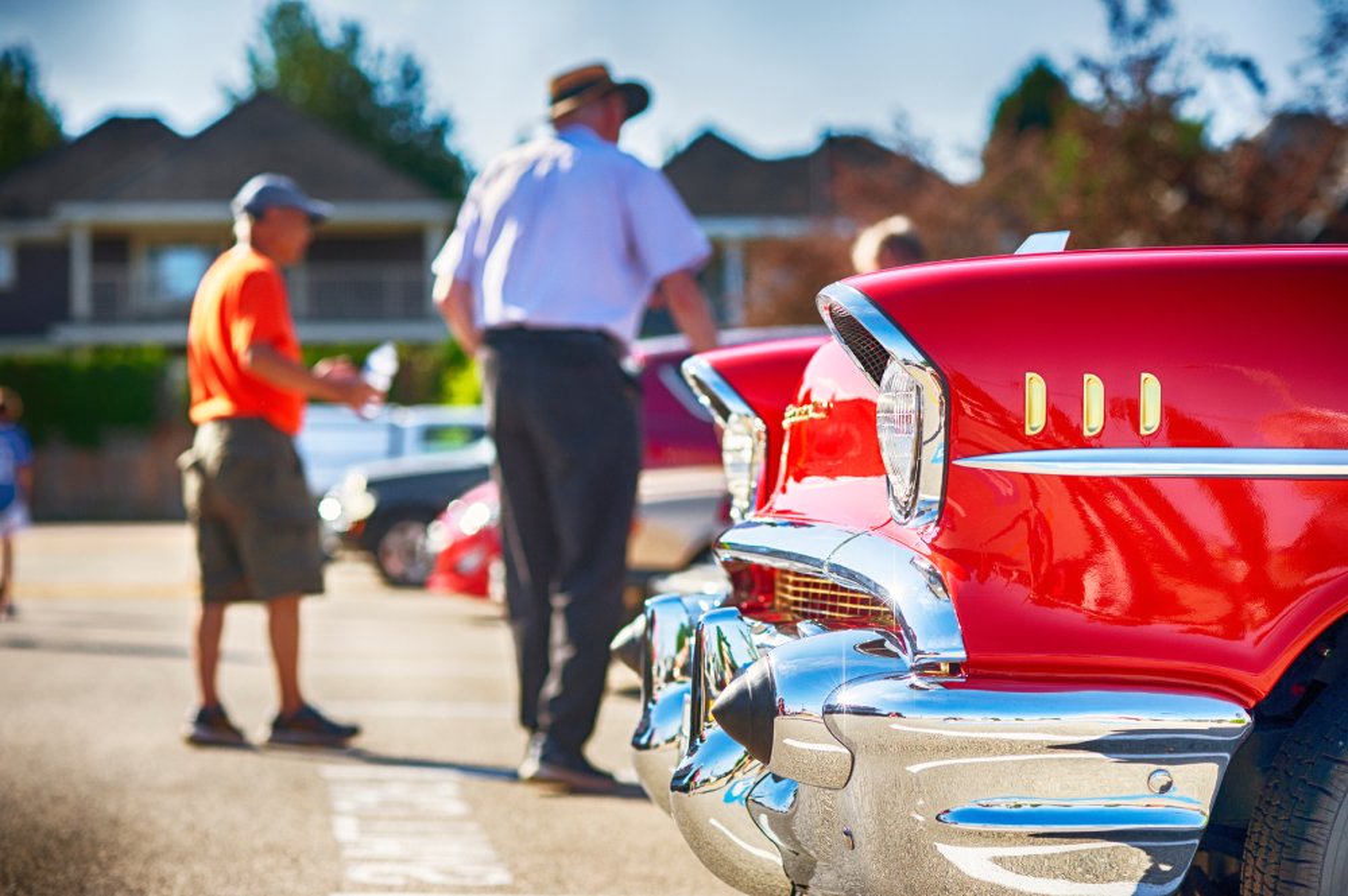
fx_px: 3180
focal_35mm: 85
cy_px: 448
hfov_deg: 23.9
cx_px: 674
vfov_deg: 16.0
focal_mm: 85
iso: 500
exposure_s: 1/6400
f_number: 3.2
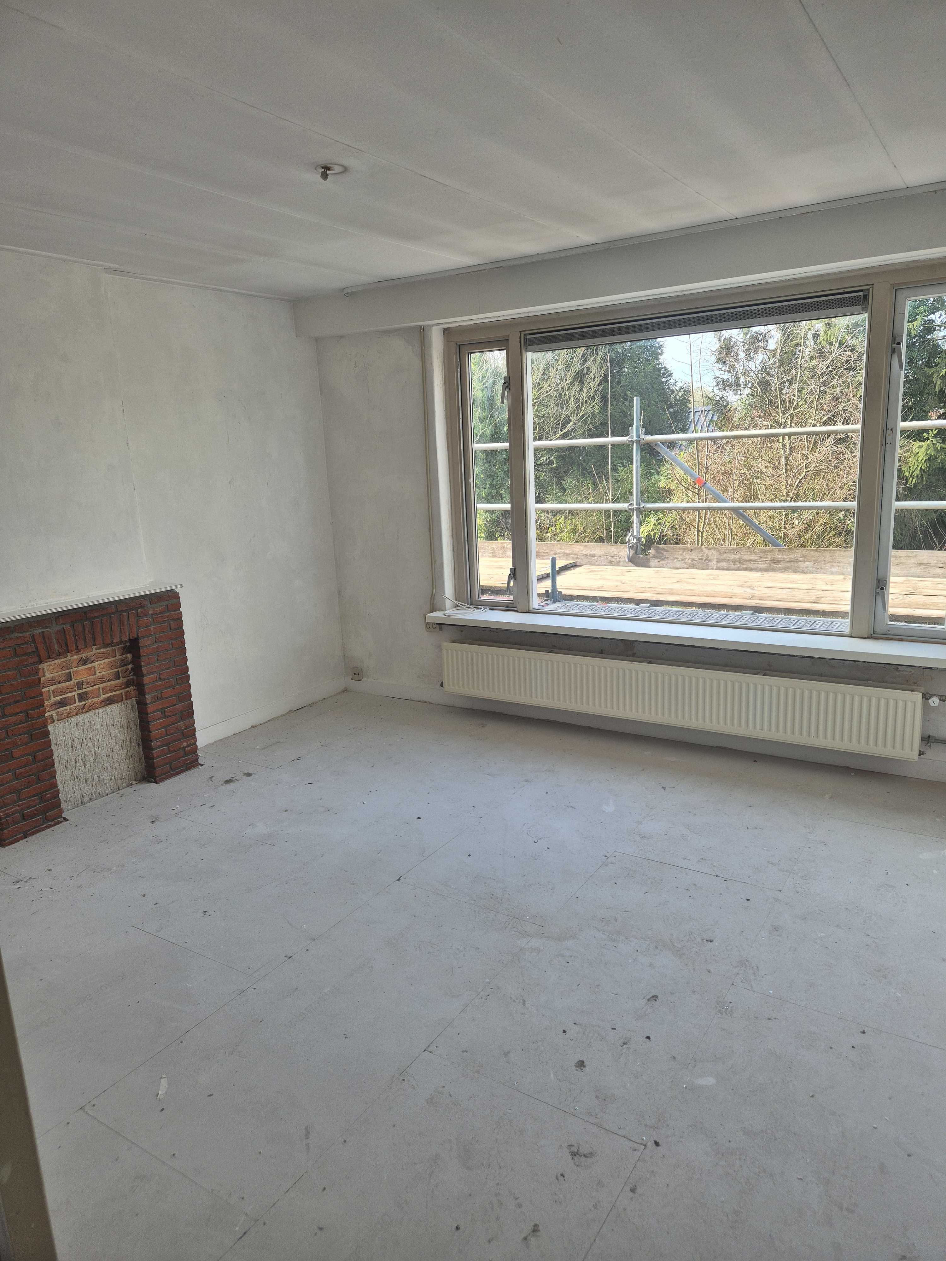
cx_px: 473
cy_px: 630
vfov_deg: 73.9
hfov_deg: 58.9
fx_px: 838
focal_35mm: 23
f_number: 1.8
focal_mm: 5.4
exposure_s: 1/180
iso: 40
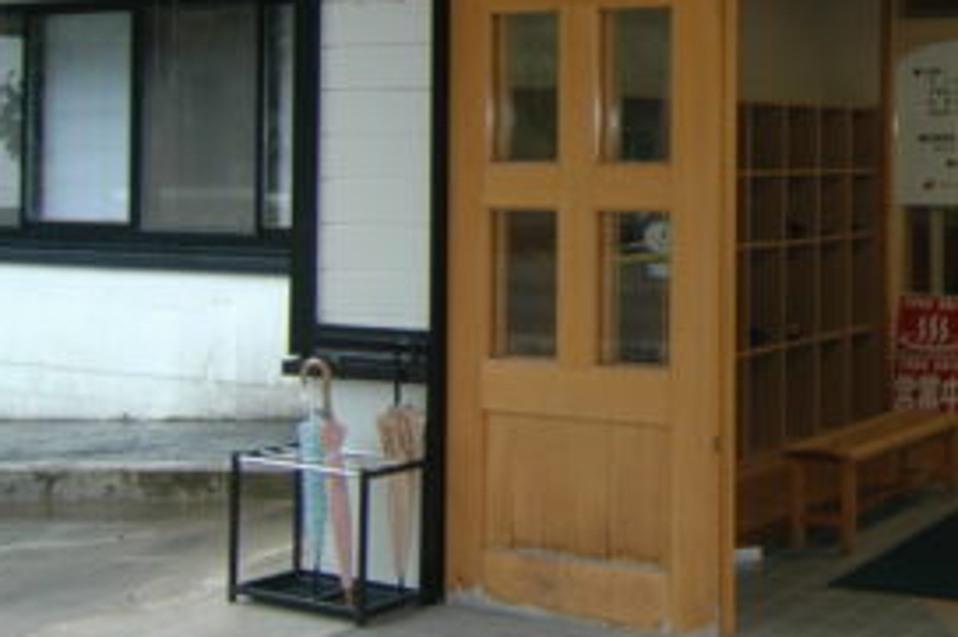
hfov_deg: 32.1
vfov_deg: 25.0
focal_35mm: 53
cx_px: 1109
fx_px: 1409
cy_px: 106
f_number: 4
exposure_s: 1/50
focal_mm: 12
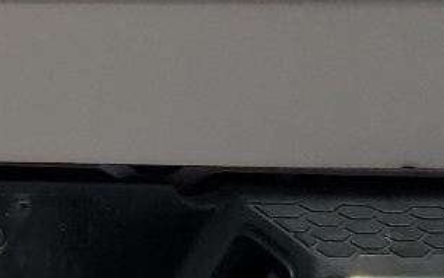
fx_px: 1755
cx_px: -96
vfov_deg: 8.8
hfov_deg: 14.0
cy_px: -142
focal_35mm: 145
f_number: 1.5
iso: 50
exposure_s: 1/256
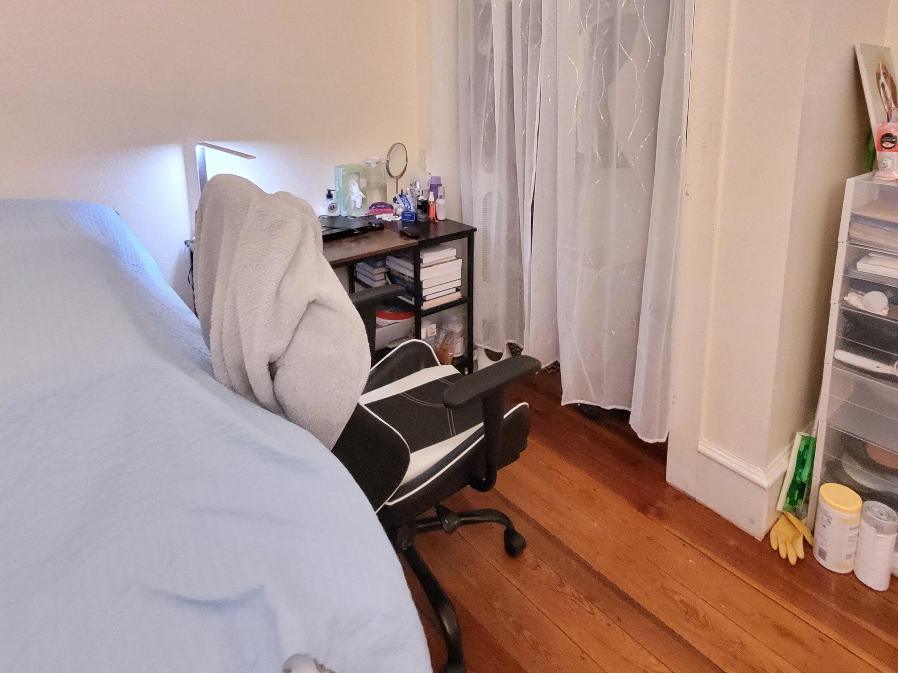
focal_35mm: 21
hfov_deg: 78.9
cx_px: 482
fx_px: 545
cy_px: 182
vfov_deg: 60.5
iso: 800
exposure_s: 1/24
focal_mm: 1.74
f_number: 2.2
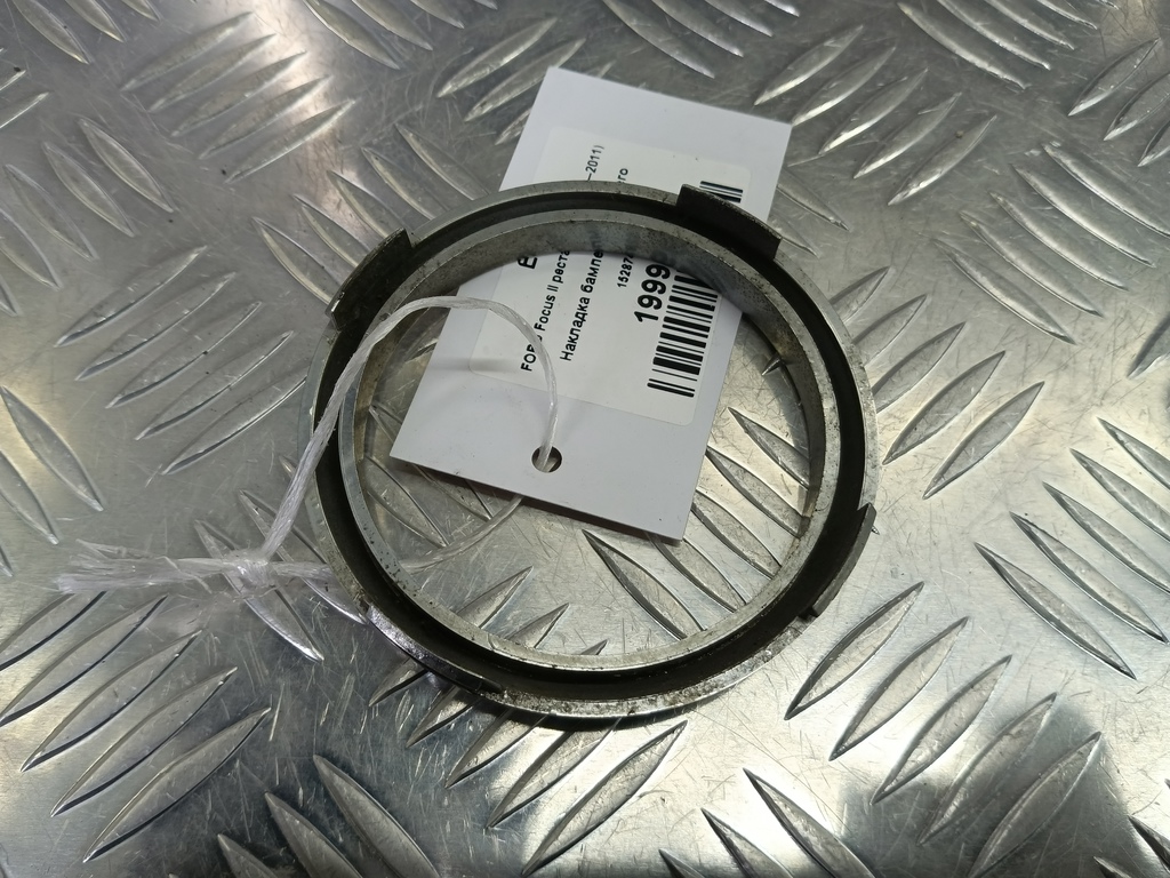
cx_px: 585
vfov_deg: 58.9
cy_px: 439
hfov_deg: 73.9
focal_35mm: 23
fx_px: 777
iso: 155
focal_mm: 4.11
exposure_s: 1/100
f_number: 1.6
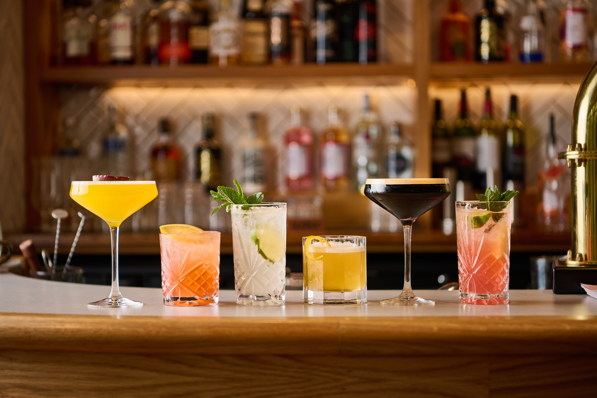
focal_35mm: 70
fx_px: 1161
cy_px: 199
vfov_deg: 19.5
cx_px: 298
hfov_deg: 28.8
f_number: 2.8
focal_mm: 70
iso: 100
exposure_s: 1/160
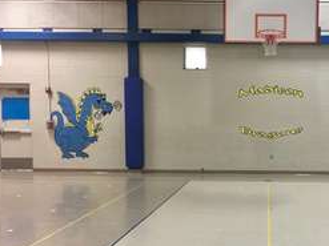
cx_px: 257
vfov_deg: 30.6
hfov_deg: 39.1
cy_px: 162
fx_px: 446
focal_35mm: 47
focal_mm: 4.15
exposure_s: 1/15
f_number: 2.2
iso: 25
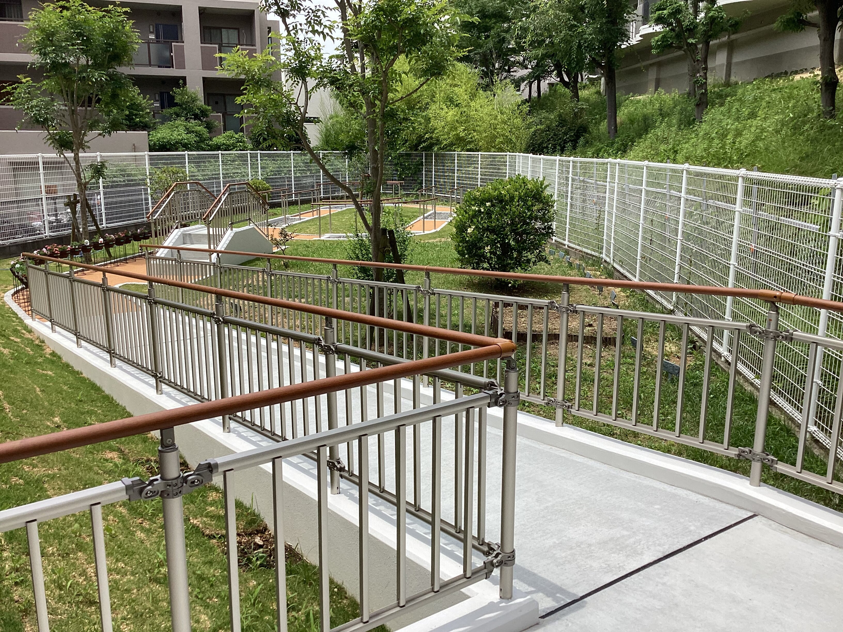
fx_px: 755
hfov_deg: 58.4
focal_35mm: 31
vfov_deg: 45.4
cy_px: 316
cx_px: 422
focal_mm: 3.3
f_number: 2.4
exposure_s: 1/1131
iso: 25
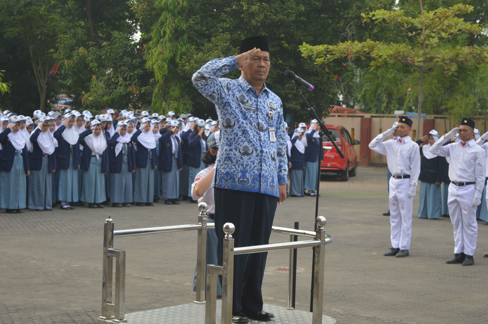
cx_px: 244
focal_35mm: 78
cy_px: 162
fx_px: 1056
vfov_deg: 17.5
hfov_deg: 26.0
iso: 160
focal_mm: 52
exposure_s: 1/125
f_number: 5.6
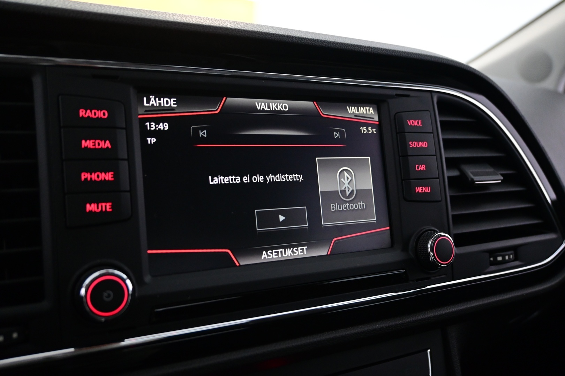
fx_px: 494
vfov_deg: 41.7
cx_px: 282
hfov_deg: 59.5
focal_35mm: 32
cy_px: 188
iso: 1800
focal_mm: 21
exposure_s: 1/30
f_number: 4
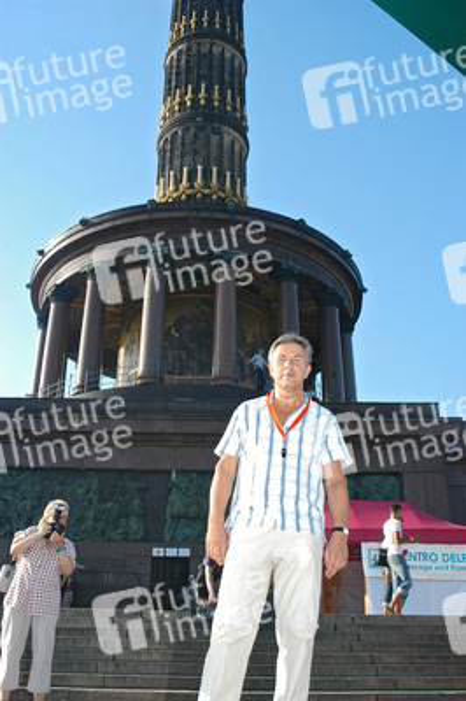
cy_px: 350
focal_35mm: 36
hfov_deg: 36.8
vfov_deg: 53.2
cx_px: 233
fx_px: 700
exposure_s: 1/180
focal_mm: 24
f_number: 7.1
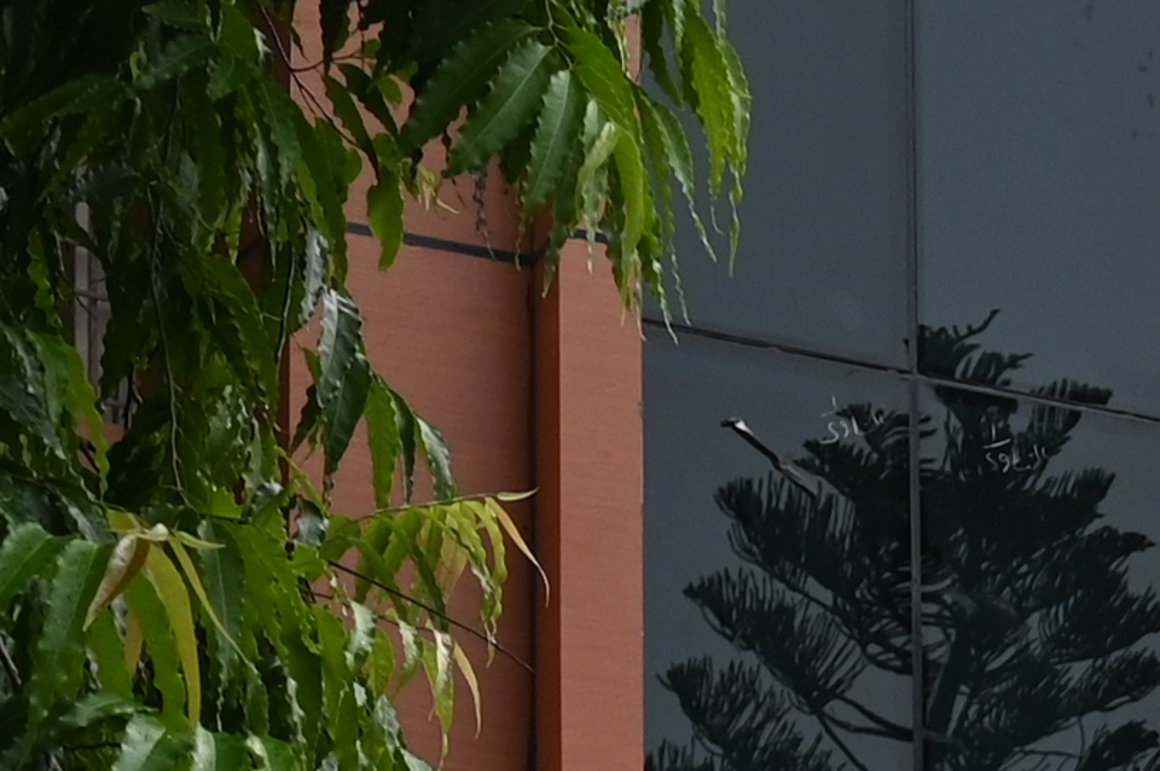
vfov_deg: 5.3
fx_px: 8007
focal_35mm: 249
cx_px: 3010
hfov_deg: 7.6
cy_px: 2014
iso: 400
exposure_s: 1/125
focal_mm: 33.5
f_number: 4.5
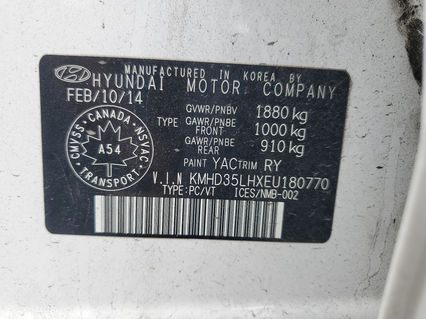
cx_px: 213
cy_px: 160
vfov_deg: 53.1
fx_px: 320
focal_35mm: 26
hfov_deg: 67.3
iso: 50
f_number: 1.5
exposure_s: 1/278
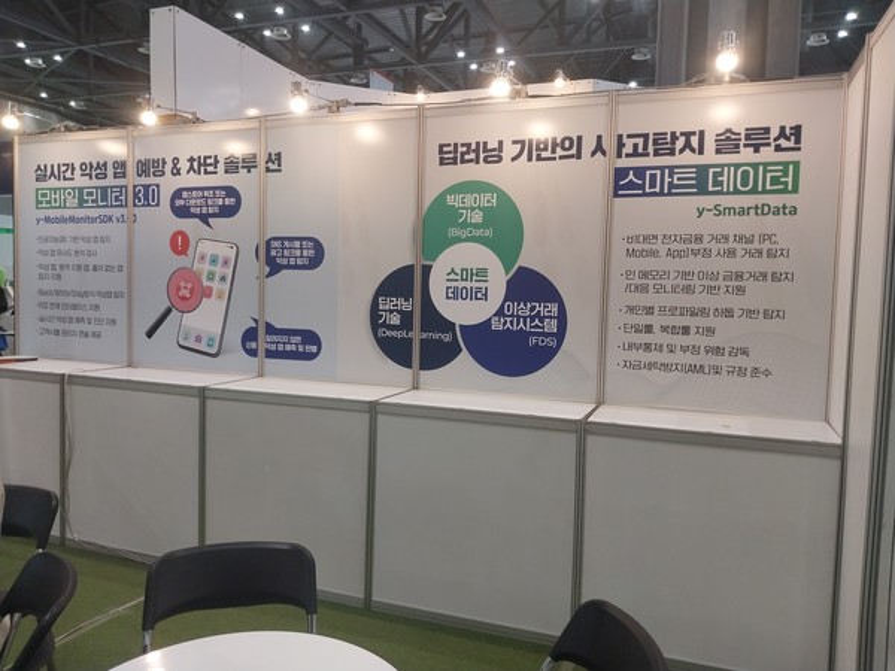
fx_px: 672
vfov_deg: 53.1
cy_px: 336
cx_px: 448
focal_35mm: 26
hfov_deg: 67.3
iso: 80
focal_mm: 4
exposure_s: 1/60
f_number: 1.8
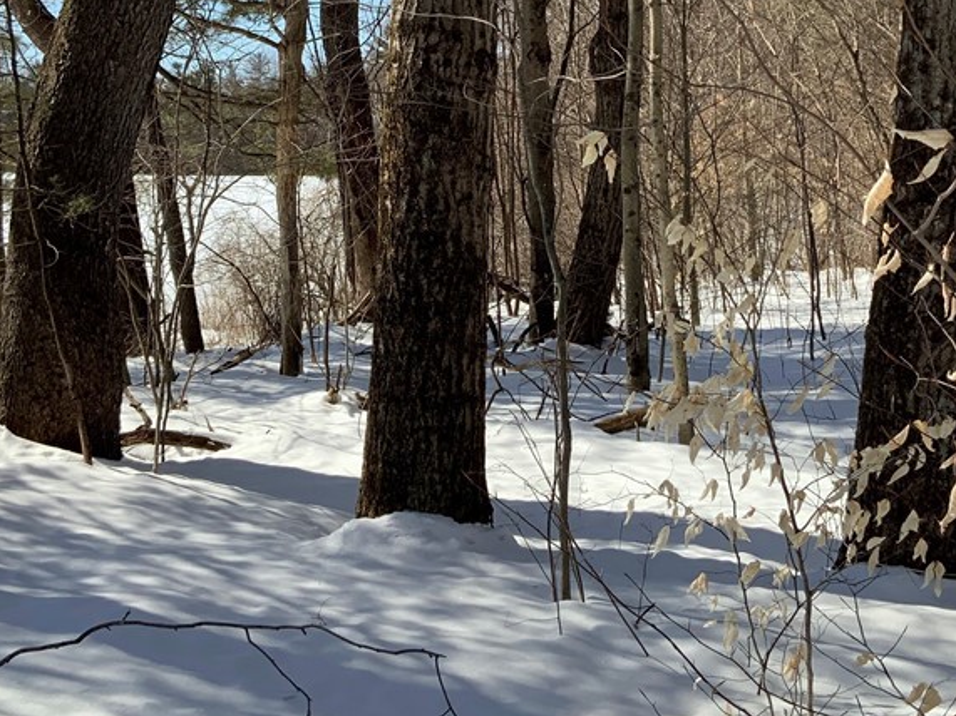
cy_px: 130
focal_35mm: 52
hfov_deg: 36.8
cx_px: 502
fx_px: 1436
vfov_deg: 27.4
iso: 16
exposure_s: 1/1786
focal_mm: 3
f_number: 1.8
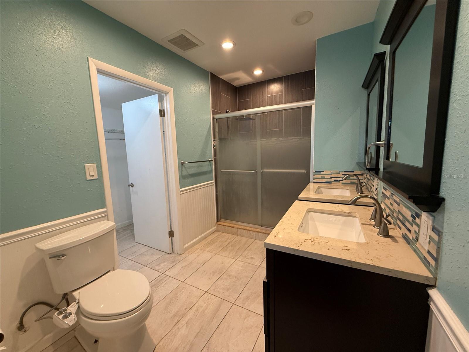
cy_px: 176
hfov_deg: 102.1
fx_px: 190
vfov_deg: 85.7
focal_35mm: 14
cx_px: 234
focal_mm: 2.22
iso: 320
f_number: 2.2
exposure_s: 1/120
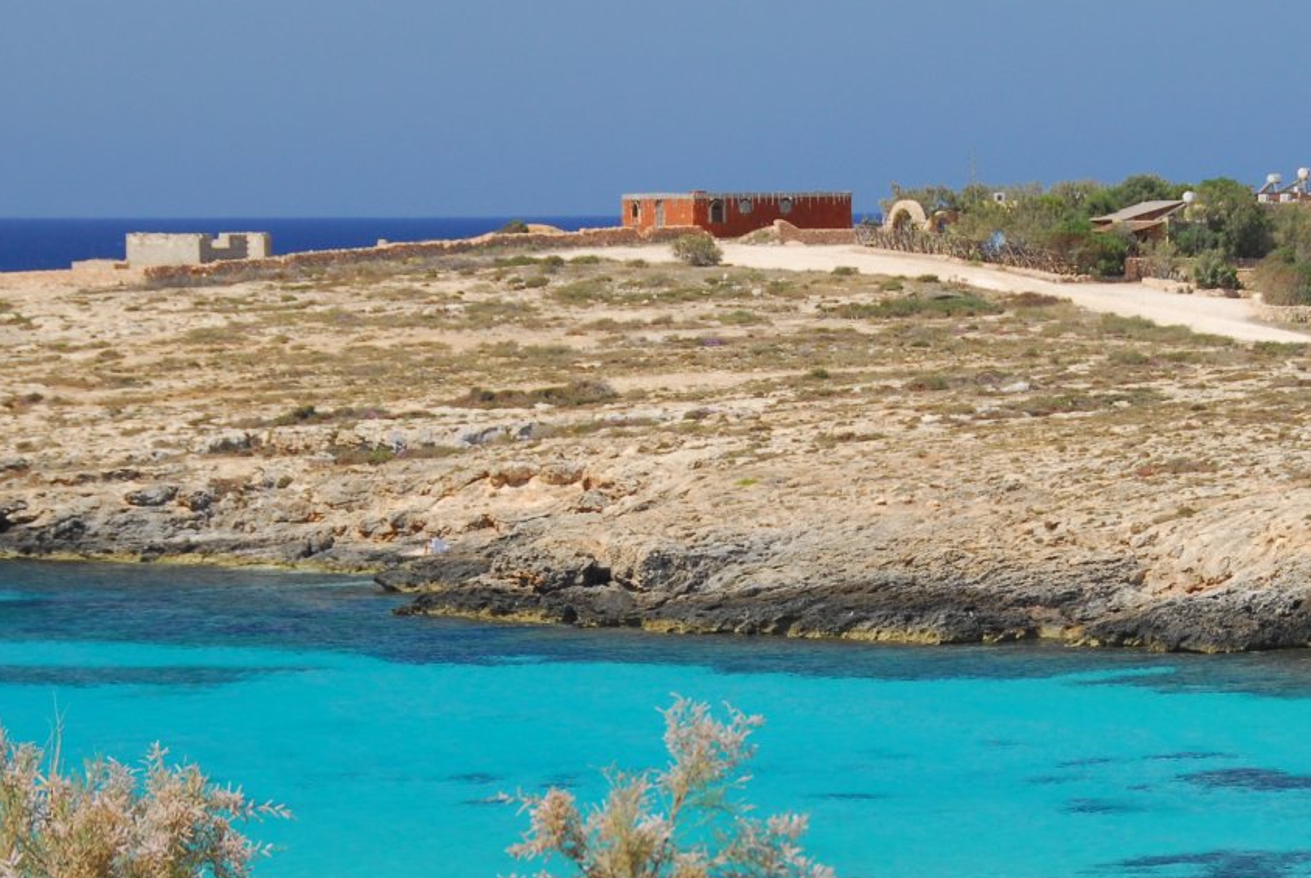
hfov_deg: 11.9
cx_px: 836
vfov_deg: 8.0
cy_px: 671
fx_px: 6271
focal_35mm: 172
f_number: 7.1
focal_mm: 60
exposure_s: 1/250
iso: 200
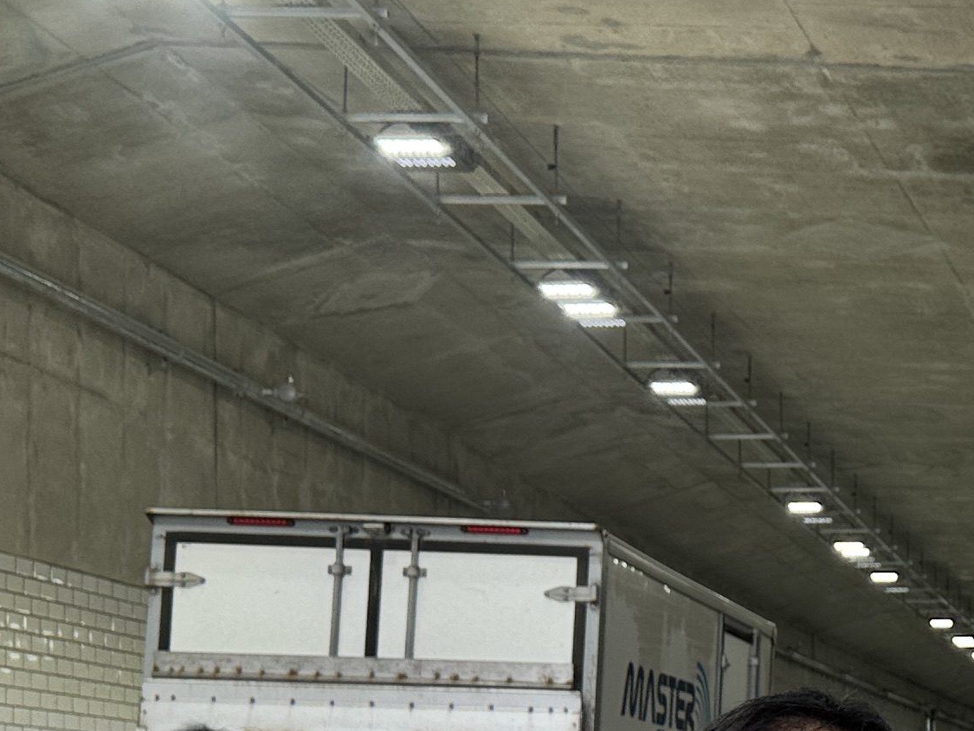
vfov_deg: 16.9
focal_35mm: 86
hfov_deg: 20.6
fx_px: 2420
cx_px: 1284
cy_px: 676
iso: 50
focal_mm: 6.76
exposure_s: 1/138
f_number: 1.78
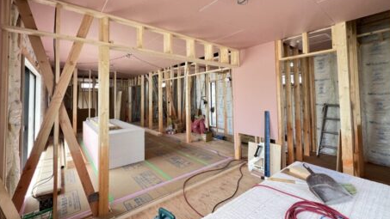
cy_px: 91
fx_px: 155
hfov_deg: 103.0
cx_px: 190
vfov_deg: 70.0
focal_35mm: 15
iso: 250
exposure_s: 1/77
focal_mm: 1.57
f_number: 1.8
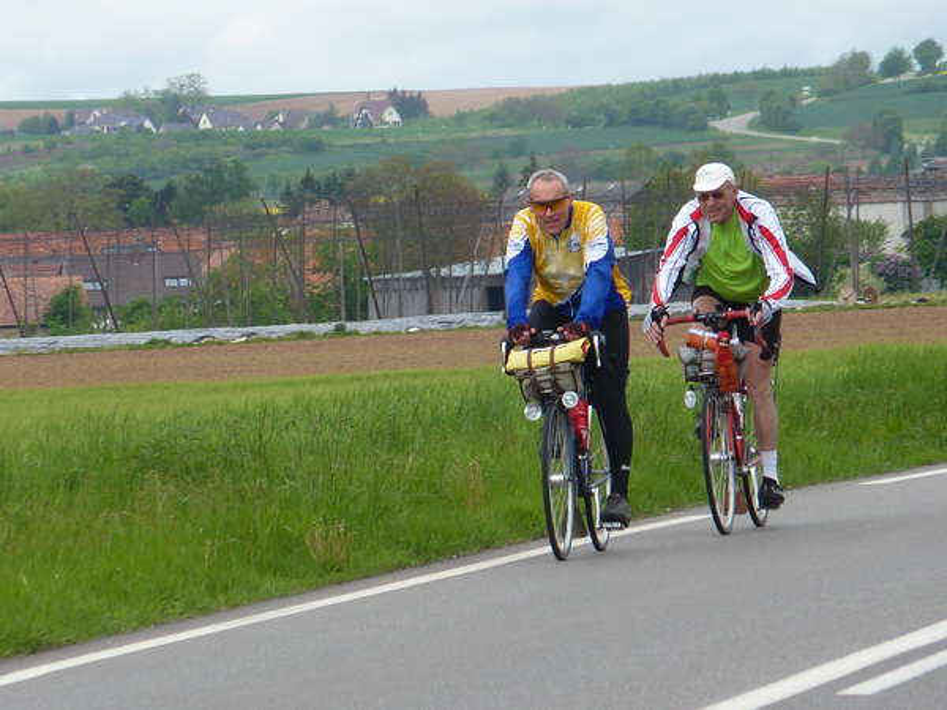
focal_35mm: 428
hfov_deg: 4.6
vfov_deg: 3.5
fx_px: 11709
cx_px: 474
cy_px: 355
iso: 80
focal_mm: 49.2
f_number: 4.9
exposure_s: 1/200
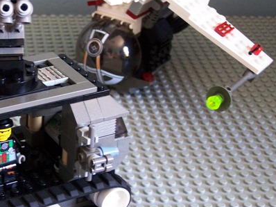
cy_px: 92
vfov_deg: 14.3
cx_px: 67
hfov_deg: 19.0
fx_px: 821
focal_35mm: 103
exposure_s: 1/8
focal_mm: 10.7
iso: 140
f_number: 3.2
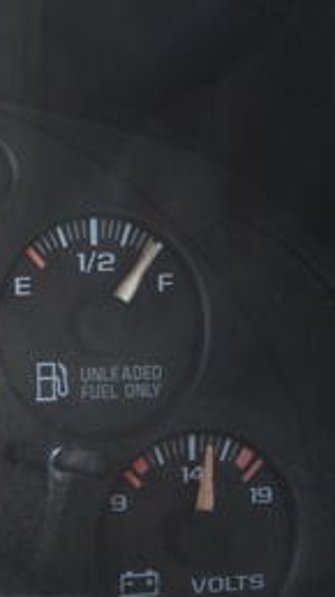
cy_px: 433
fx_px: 1236
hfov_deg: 13.4
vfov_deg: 26.8
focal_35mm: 78
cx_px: -323
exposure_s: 1/160
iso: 800
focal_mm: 21
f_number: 3.8
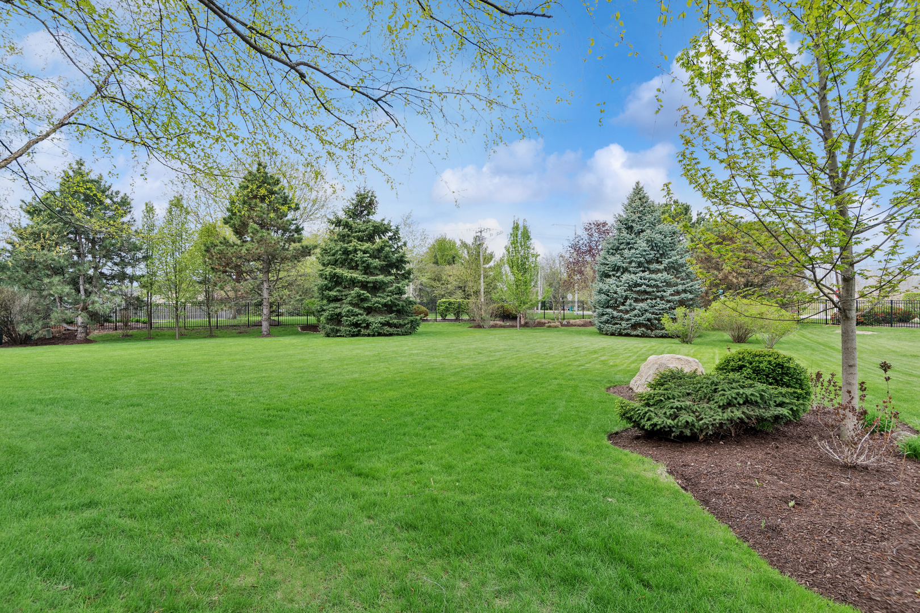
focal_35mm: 18
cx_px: 460
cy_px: 306
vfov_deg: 67.4
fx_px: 460
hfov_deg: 90.0
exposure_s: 1/200
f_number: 8
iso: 250
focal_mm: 12
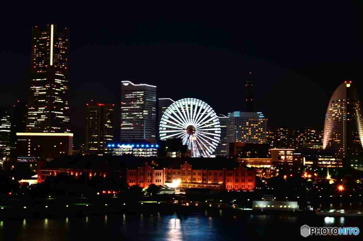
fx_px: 625
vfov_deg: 21.9
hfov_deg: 32.4
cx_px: 182
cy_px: 120
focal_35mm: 62
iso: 100
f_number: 13
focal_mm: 62
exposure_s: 8
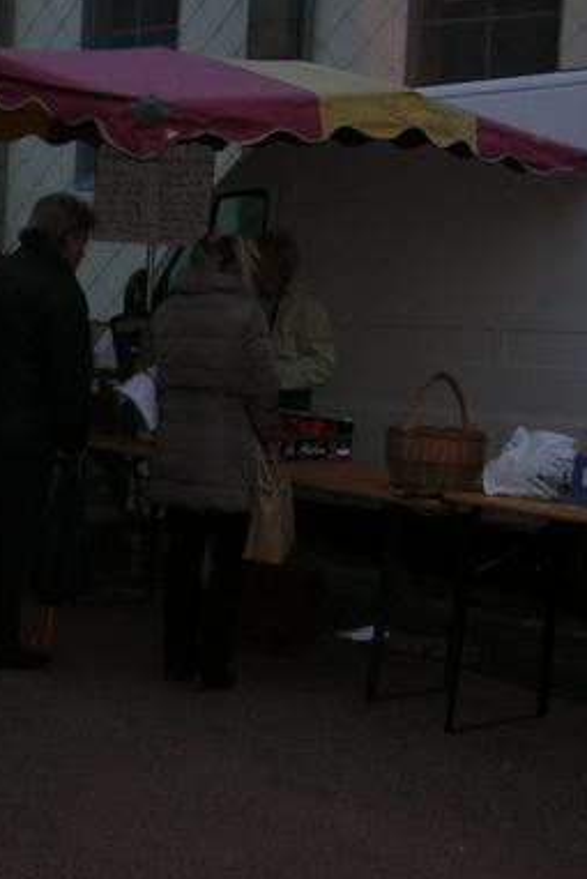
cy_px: 497
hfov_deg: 21.8
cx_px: 58
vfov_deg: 32.8
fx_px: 1490
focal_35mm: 61
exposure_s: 1/60.1
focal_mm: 5.8
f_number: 2.8
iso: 50
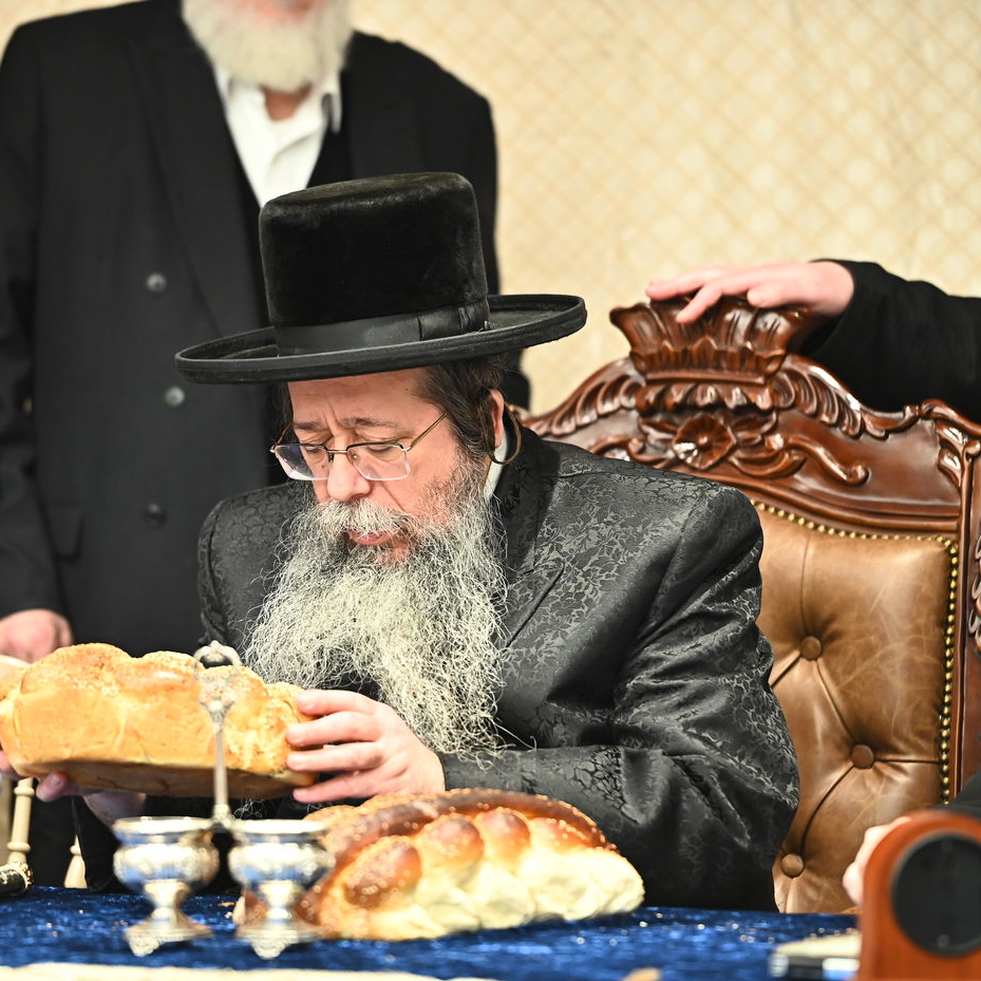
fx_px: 8208
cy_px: 490
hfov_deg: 6.8
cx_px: 370
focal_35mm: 256
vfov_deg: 6.8
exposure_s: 1/160
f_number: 3.2
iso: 2500
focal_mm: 200
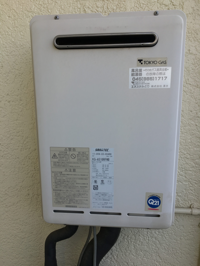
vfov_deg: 61.7
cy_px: 133
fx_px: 223
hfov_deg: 48.2
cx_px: 100
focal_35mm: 29
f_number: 2.2
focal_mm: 4.15
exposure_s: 1/254
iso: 25
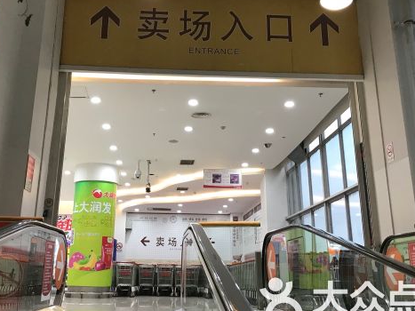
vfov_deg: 34.1
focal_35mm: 42
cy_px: 112
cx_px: 172
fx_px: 503
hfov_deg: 44.6
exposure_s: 1/25
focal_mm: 3.99
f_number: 1.8
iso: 32
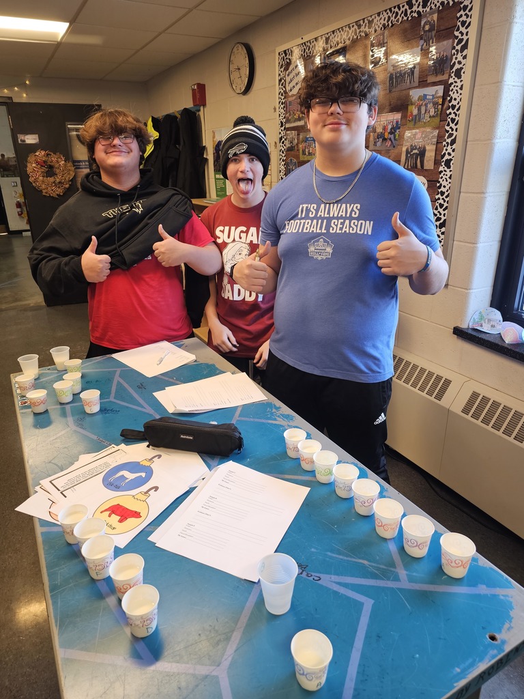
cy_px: 350
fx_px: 464
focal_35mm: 23
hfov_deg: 58.9
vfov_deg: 73.9
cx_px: 262
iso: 100
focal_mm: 6.3
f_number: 1.7
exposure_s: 1/120
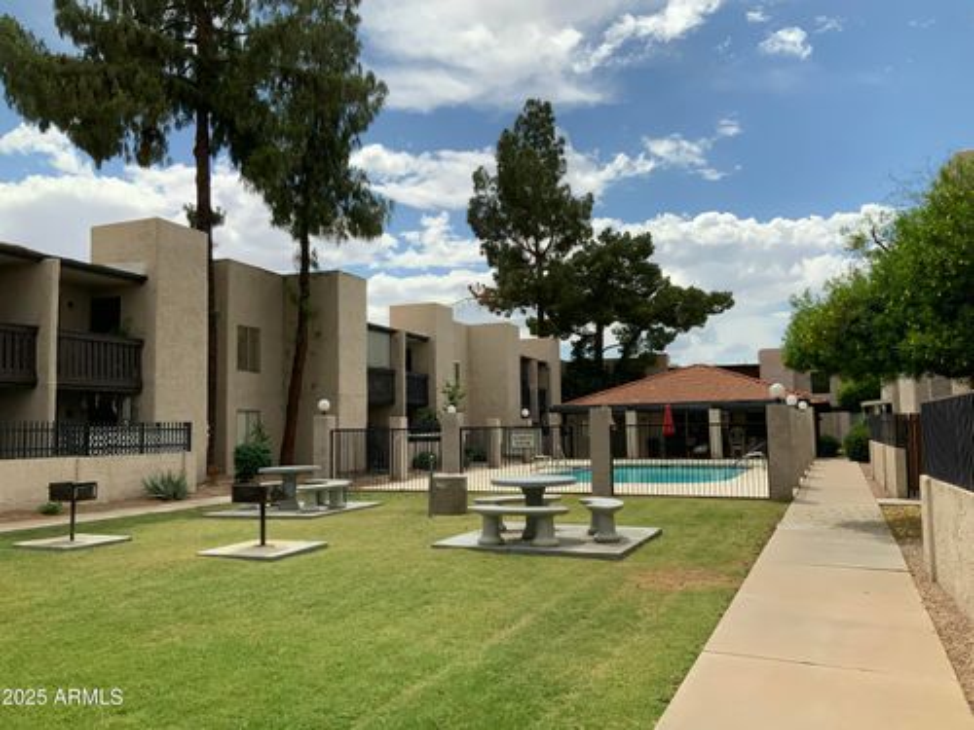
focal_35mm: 29
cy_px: 365
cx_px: 487
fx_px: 816
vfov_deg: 48.2
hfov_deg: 61.7
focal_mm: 3
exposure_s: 1/2959
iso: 16
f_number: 1.8
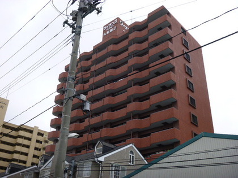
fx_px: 261
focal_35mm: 38
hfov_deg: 49.0
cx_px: 119
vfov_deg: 37.7
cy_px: 89
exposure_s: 1/200
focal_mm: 6.8
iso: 100
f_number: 4.5
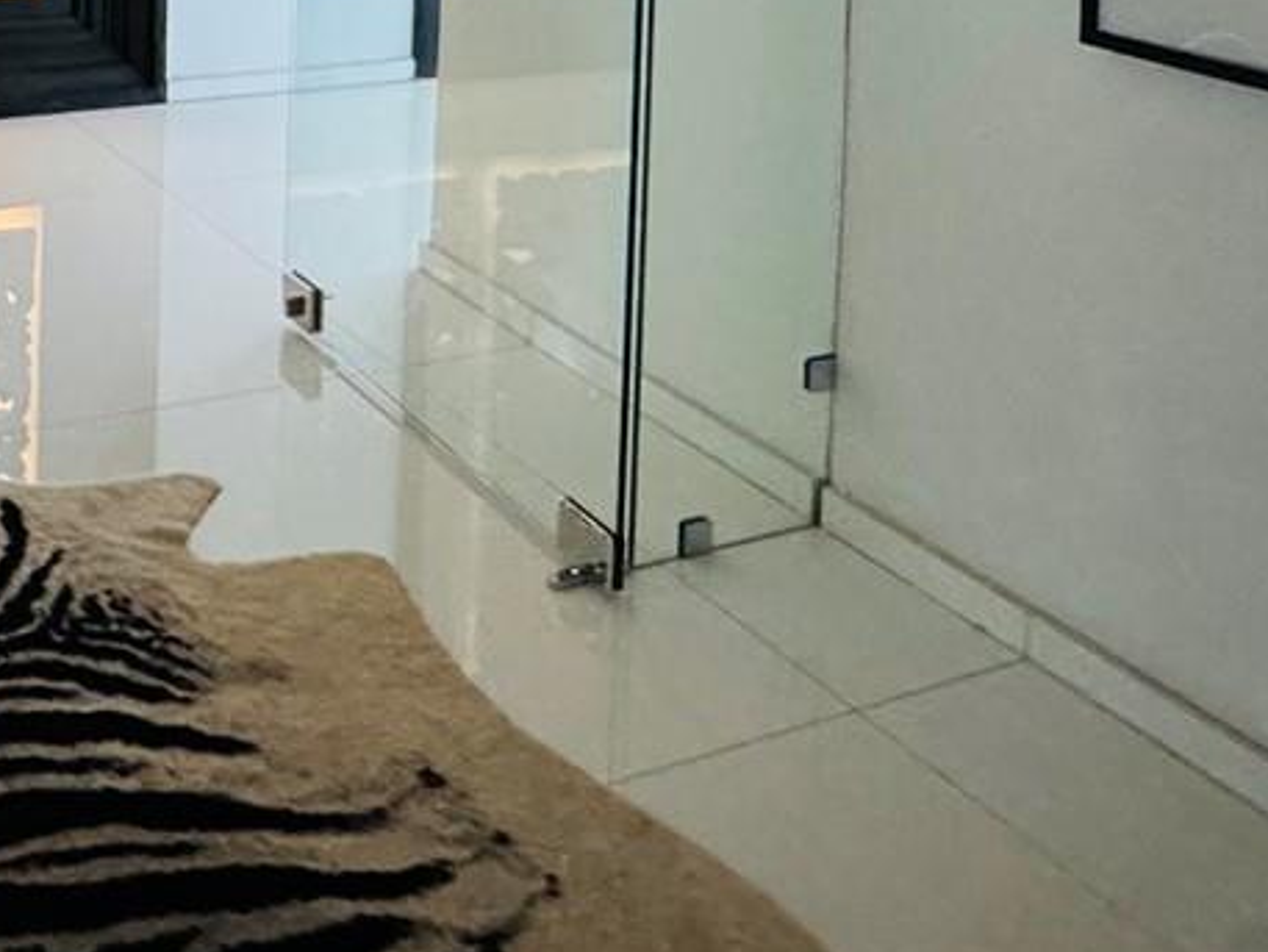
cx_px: 230
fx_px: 1795
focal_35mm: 49
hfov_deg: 37.3
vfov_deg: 25.6
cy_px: -278
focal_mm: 2.22
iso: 800
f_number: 2.2
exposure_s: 1/60
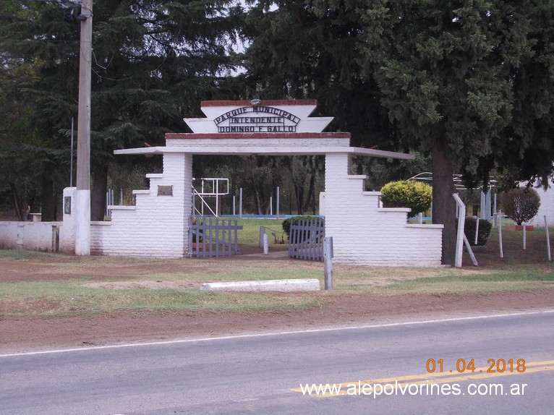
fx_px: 1136
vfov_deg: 20.7
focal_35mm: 71
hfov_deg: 27.4
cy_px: 208
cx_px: 277
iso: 80
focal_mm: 10
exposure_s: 1/400
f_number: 4.3
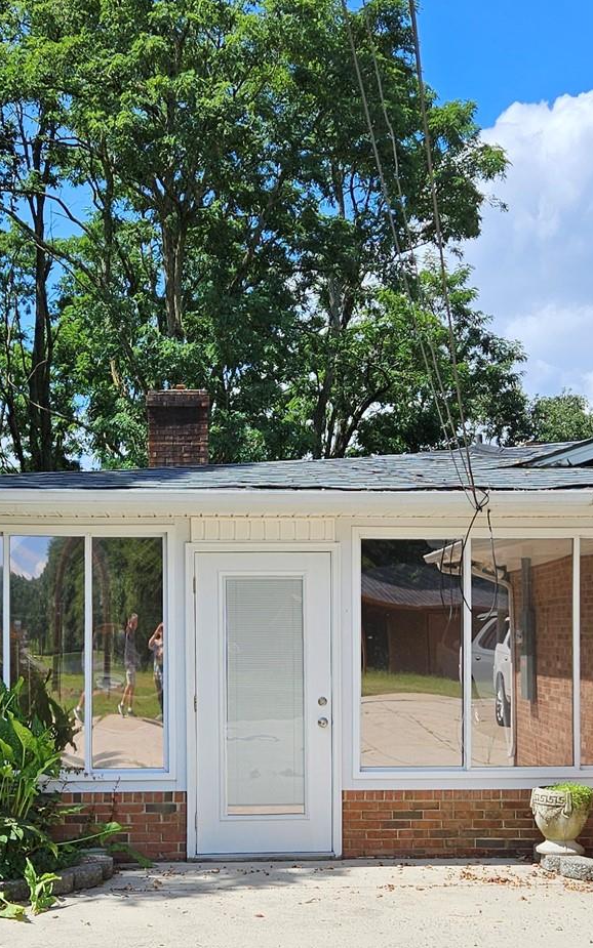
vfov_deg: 37.0
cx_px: 302
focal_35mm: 54
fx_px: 1397
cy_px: 655
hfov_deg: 24.0
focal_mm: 5.4
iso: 25
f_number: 1.8
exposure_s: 1/1869
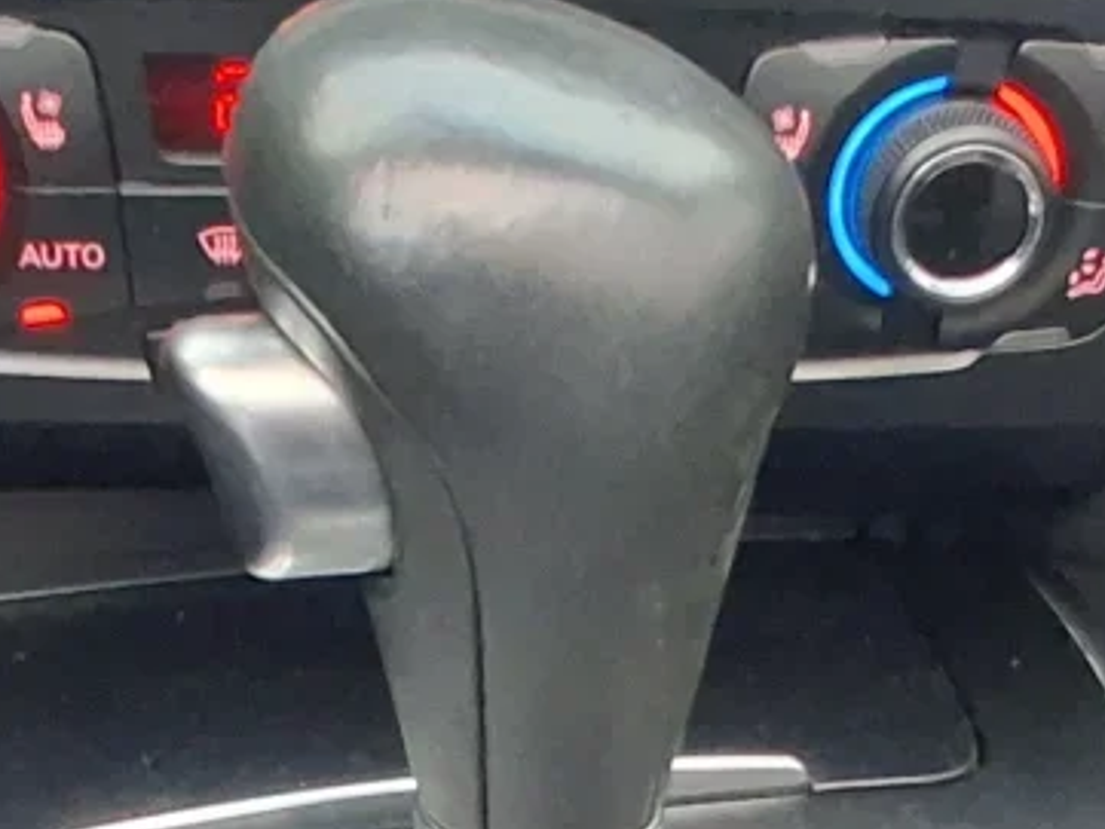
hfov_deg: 23.0
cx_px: 575
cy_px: 909
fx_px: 2714
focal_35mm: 85
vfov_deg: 16.8
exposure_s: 1/50
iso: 500
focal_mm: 1.64
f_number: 2.2
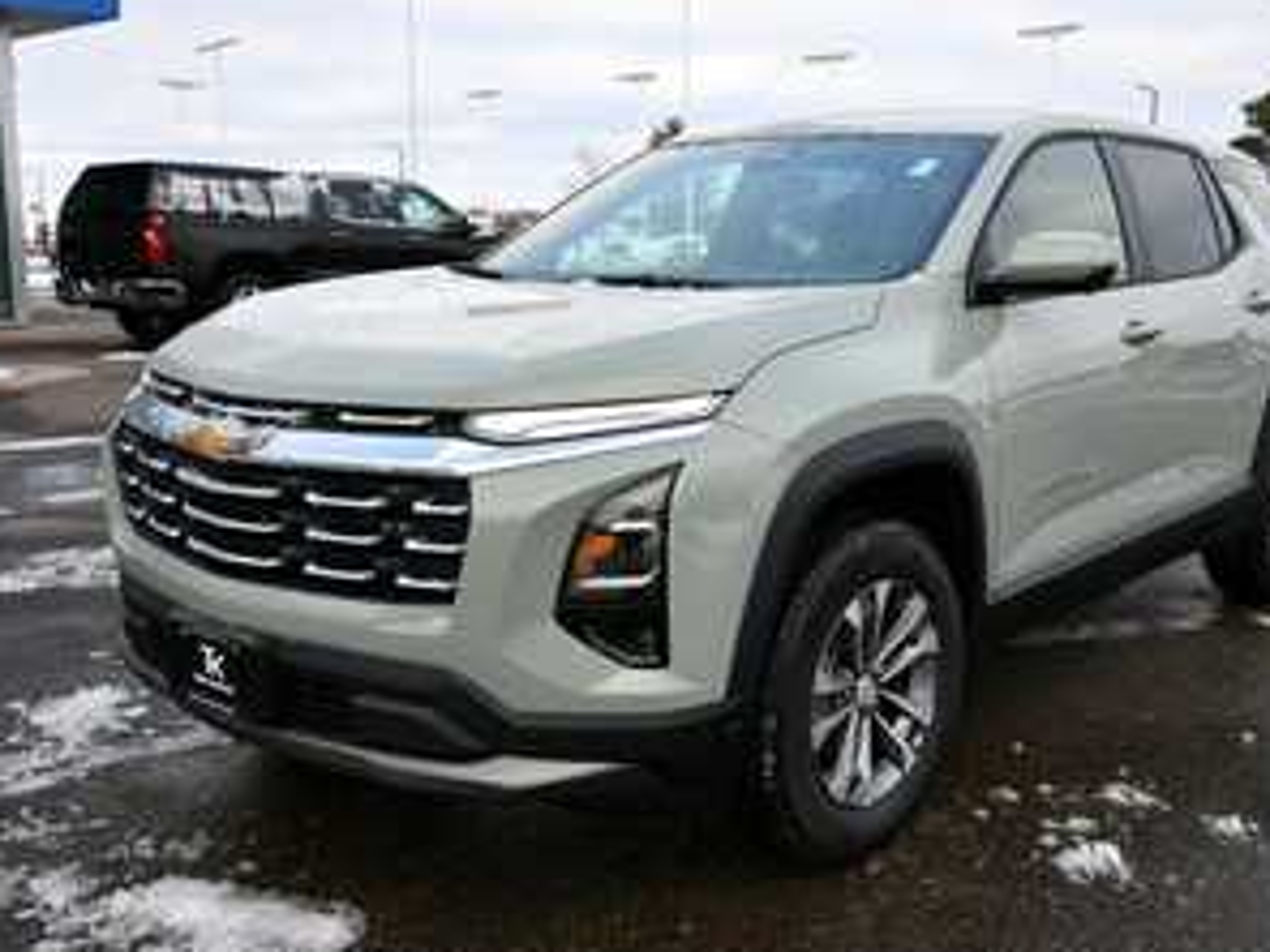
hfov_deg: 47.7
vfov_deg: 36.8
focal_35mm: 39
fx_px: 1431
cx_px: 742
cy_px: 422
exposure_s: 1/250
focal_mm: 20
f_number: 5.6
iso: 220
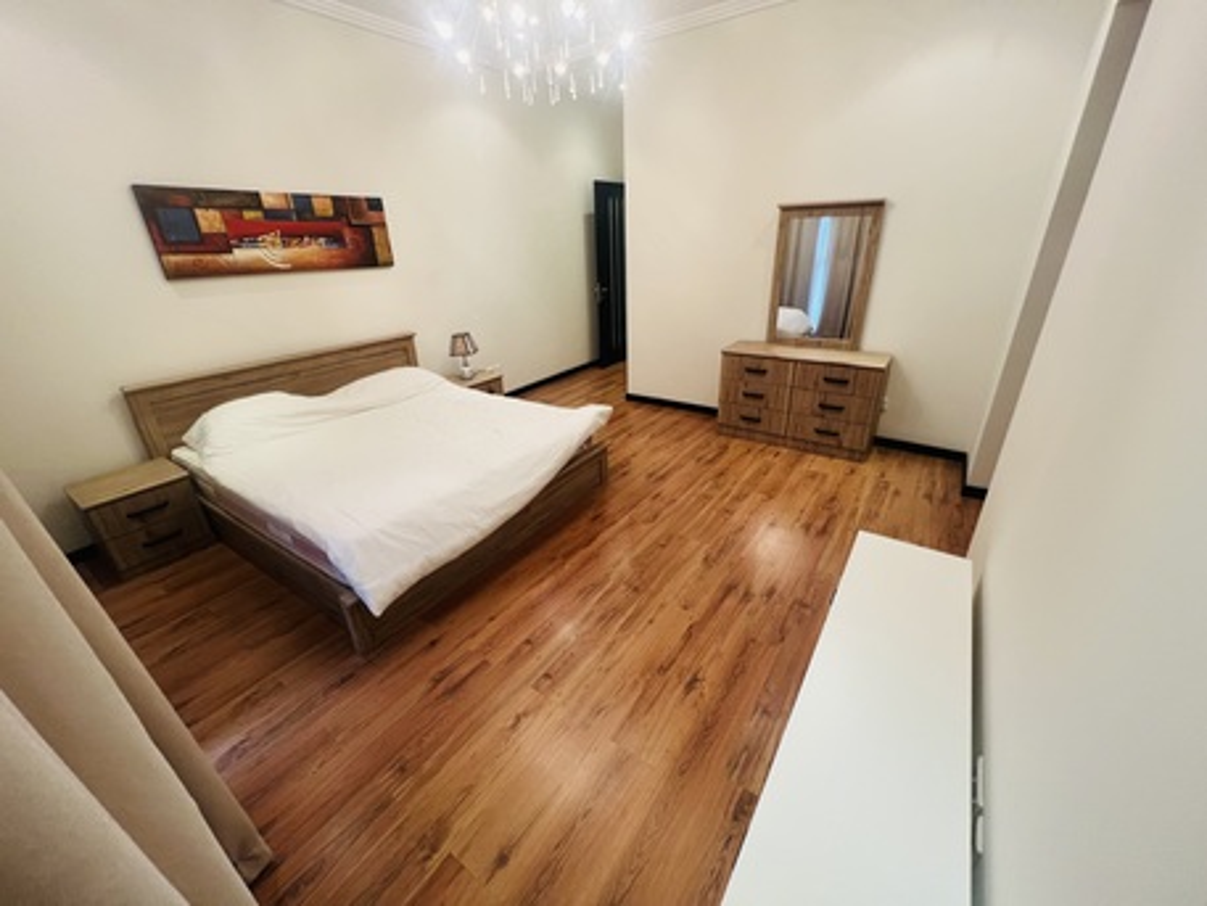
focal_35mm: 13
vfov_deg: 89.9
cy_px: 453
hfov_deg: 106.2
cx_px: 604
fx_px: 453
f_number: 1.8
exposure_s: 1/25
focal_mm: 1.57
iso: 125
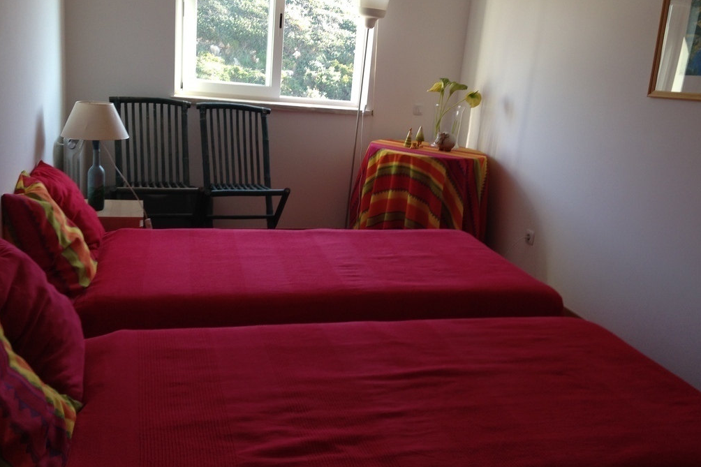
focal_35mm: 35
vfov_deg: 37.8
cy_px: 209
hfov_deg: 54.4
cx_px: 356
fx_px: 681
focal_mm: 4.12
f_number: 2.4
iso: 50
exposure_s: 1/60
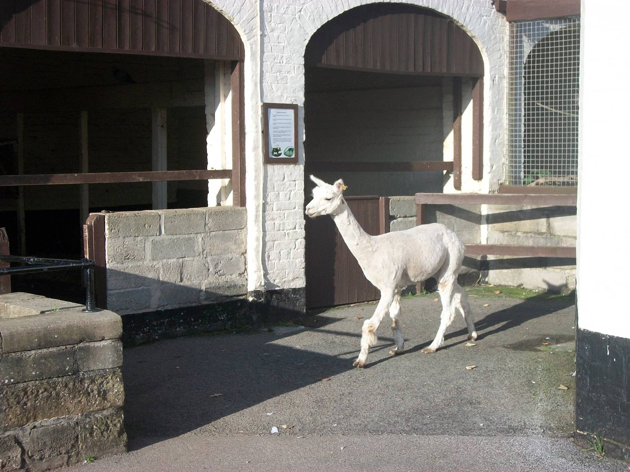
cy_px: 236
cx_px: 315
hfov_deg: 31.2
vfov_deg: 23.7
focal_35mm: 62
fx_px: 1128
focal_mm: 11
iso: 131
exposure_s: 1/500
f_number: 4.1
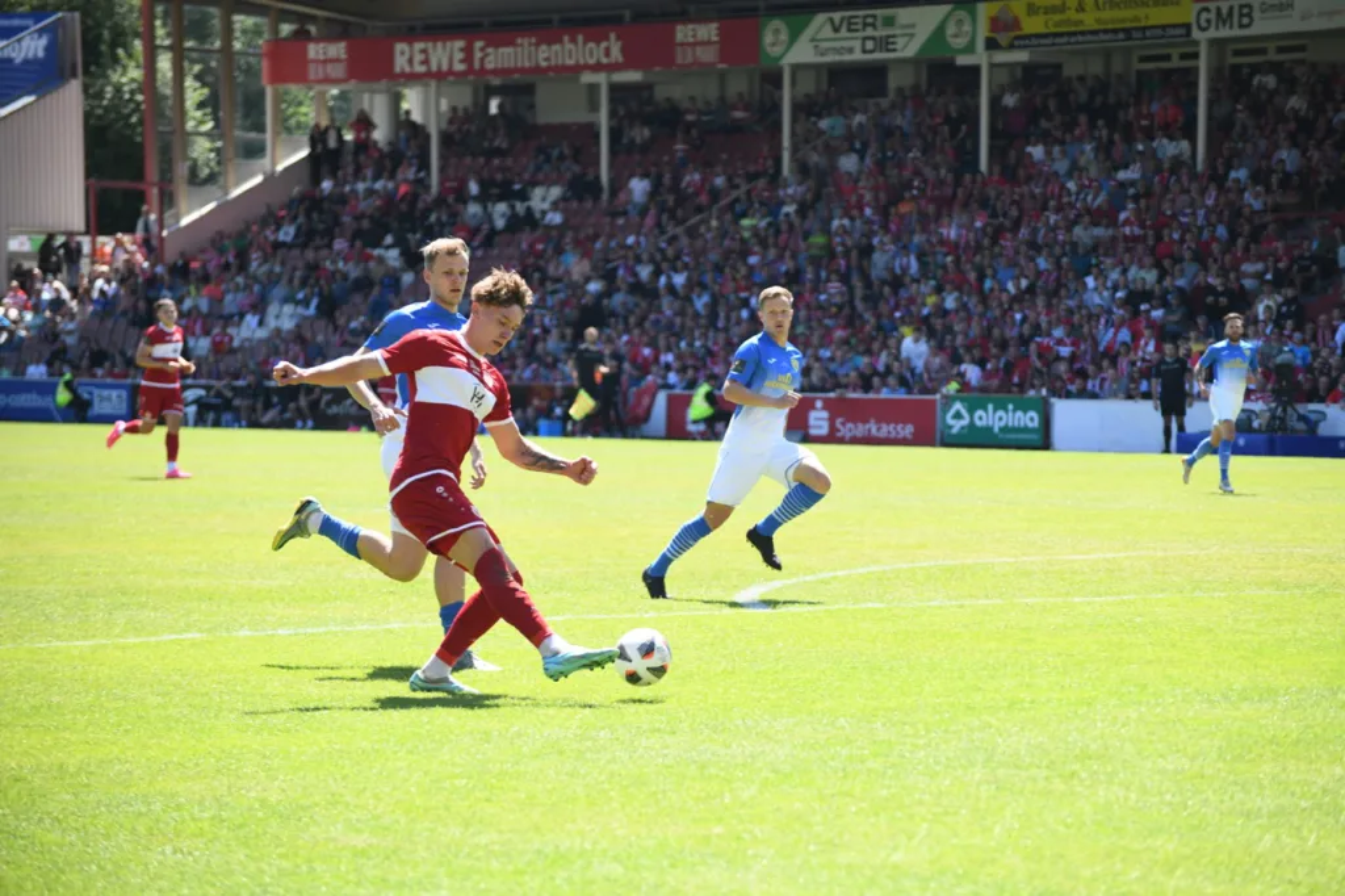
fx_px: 5415
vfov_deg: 9.5
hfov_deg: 14.2
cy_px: 448
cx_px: 672
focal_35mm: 145
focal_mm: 145
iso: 1100
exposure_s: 1/2000
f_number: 4.8
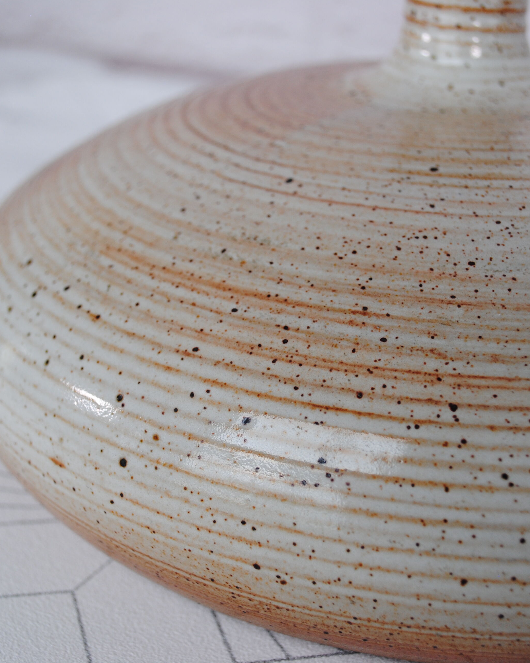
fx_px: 1078
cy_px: 332
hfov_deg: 27.6
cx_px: 264
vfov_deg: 34.2
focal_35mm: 55
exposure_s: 1/100
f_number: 5
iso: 200
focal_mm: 26
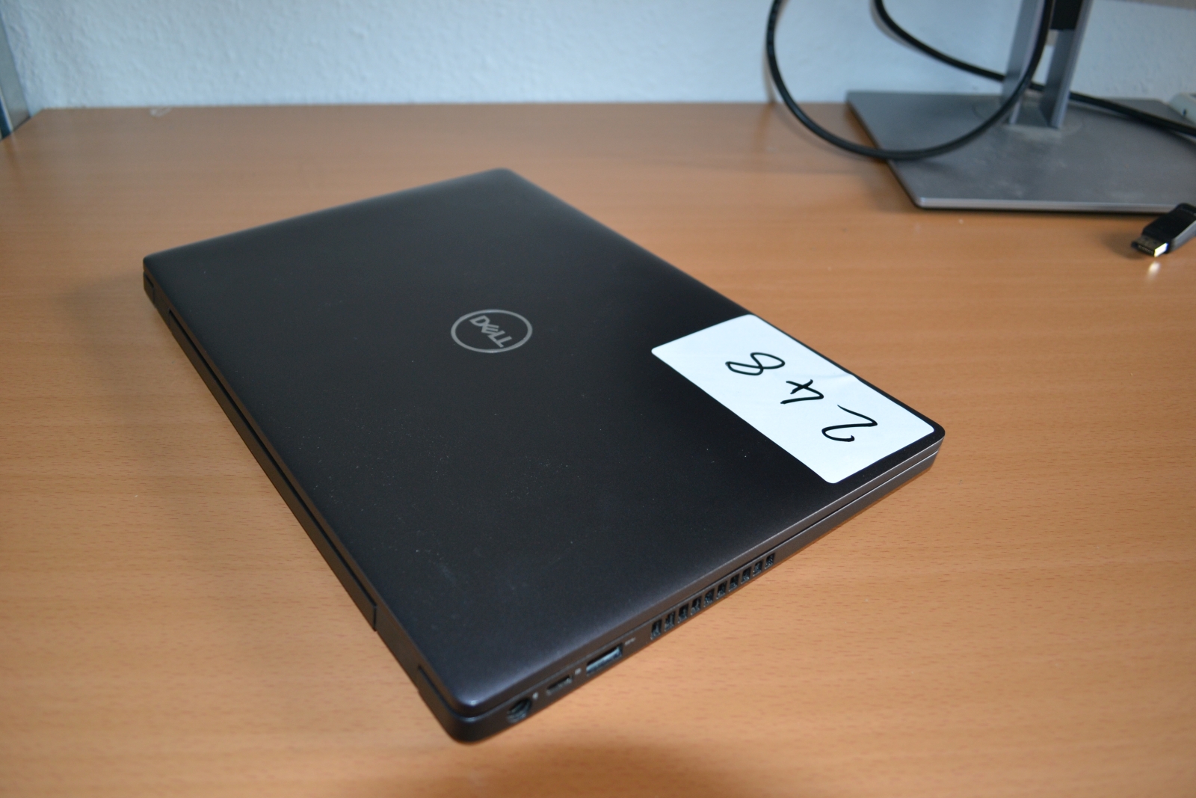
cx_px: 598
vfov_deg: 47.9
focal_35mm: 27
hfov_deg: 67.4
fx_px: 897
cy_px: 399
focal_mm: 18
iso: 360
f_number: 3.5
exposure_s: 1/60
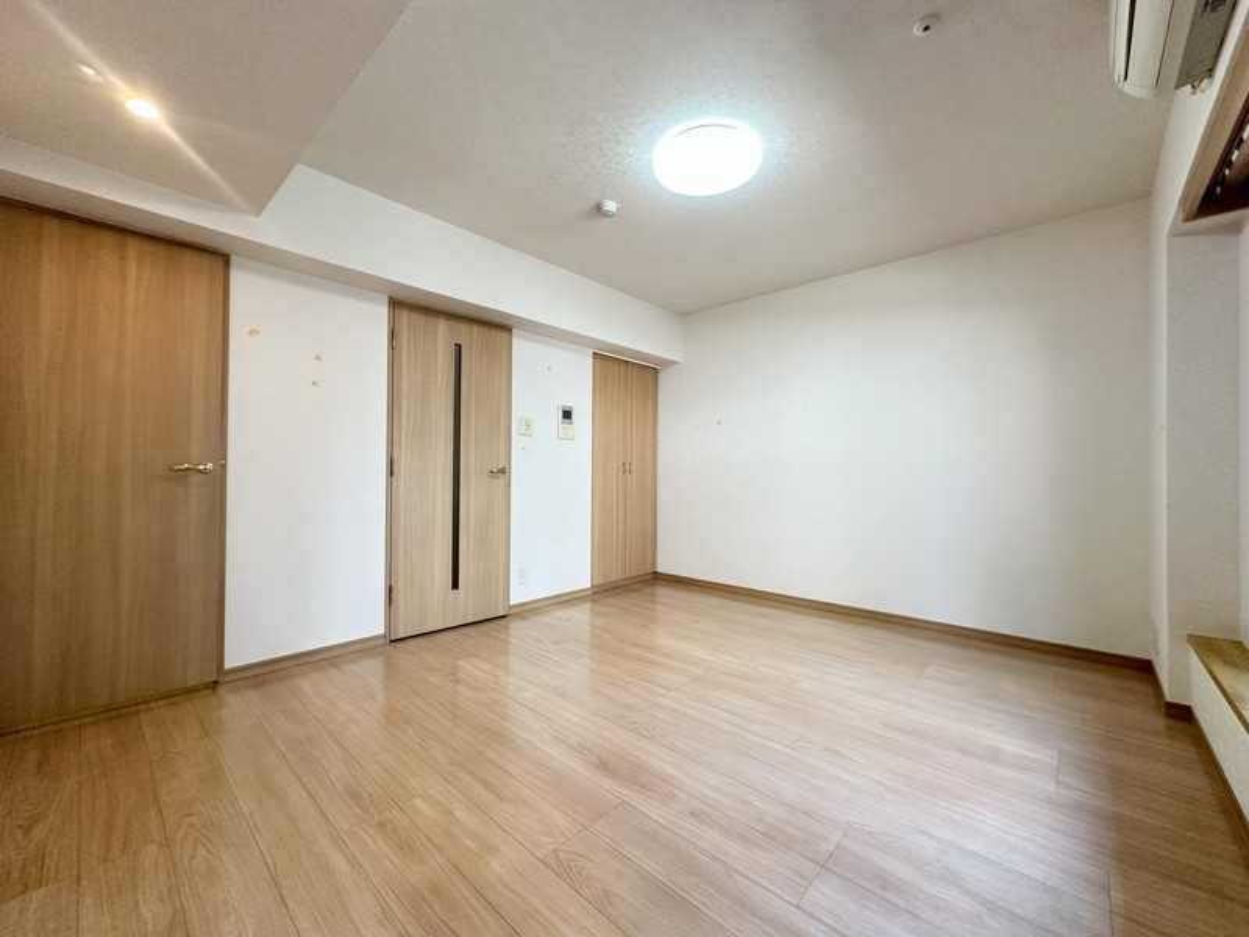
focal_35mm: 14
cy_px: 468
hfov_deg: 102.1
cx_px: 624
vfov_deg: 85.7
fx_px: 505
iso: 200
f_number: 2.2
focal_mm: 2.22
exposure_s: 1/100
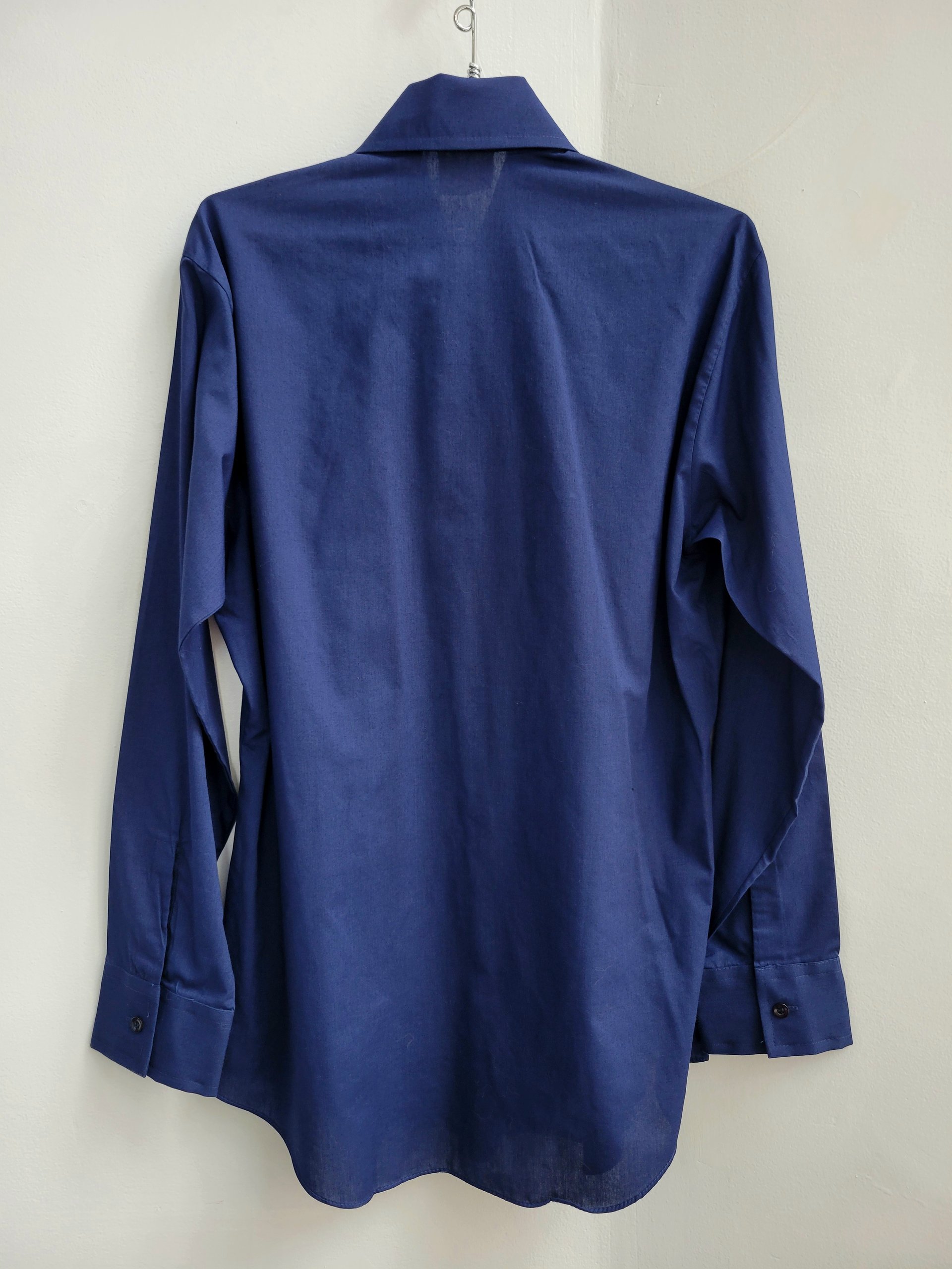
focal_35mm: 26
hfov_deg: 53.1
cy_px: 634
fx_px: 953
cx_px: 476
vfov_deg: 67.3
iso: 100
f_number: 1.8
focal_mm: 5.4
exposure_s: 1/120
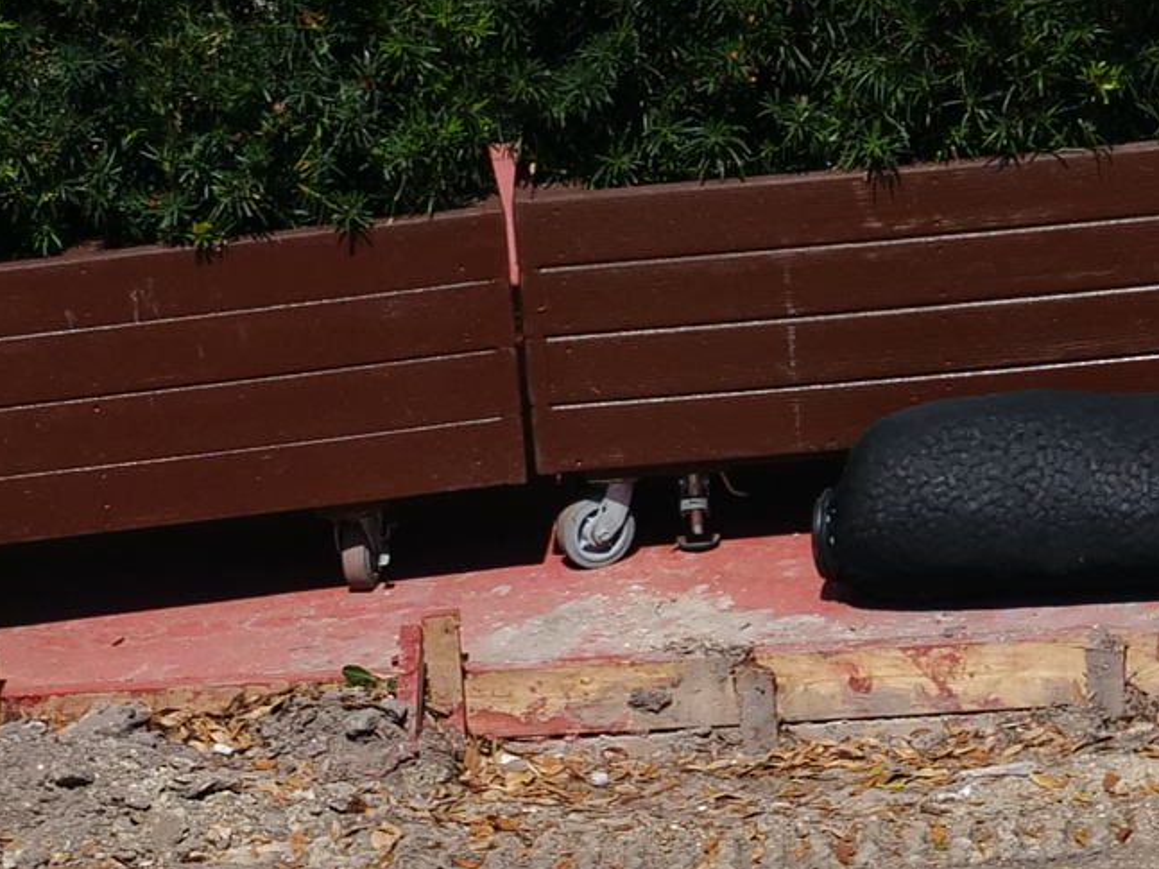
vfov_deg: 5.1
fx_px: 9607
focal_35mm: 287
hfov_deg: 6.9
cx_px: 824
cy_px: 1365
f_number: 3.5
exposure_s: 1/2000
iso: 200
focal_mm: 25
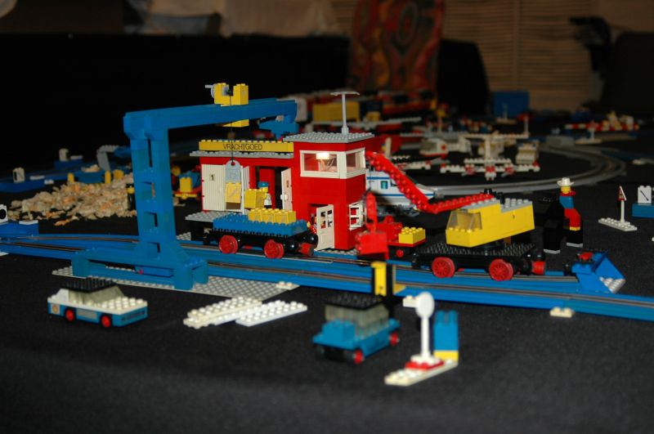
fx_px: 952
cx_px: 327
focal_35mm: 52
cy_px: 217
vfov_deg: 25.7
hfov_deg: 37.9
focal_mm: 35
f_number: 3.8
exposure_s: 1/60
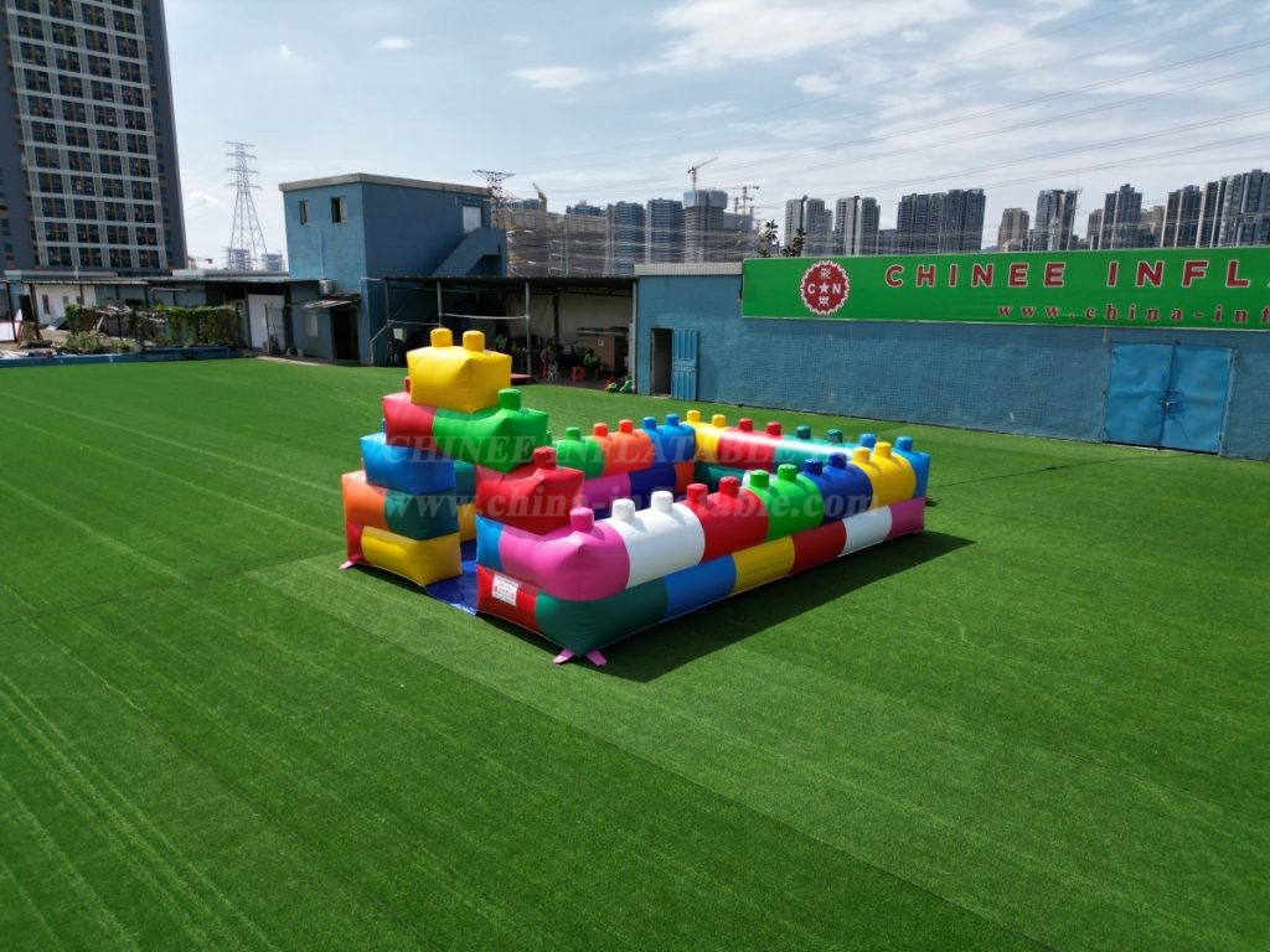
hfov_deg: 71.6
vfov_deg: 56.8
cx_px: 635
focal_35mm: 24
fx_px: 881
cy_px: 476
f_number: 1.7
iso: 140
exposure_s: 1/4000
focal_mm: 6.72
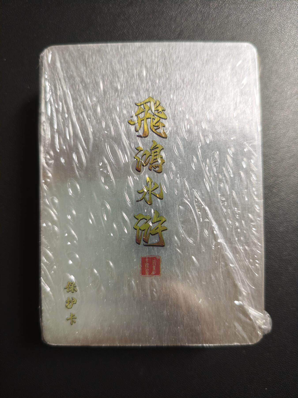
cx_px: 149
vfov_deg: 67.3
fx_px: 298
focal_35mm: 26
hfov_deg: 53.1
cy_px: 199
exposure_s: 1/50
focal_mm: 4.94
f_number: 1.5
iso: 640
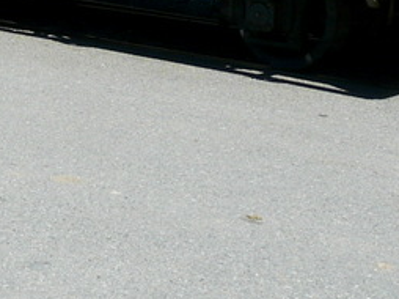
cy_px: -123
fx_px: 1497
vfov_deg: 11.0
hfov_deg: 14.9
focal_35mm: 130
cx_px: -22
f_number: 5.6
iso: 100
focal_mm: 5.5
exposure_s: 1/400
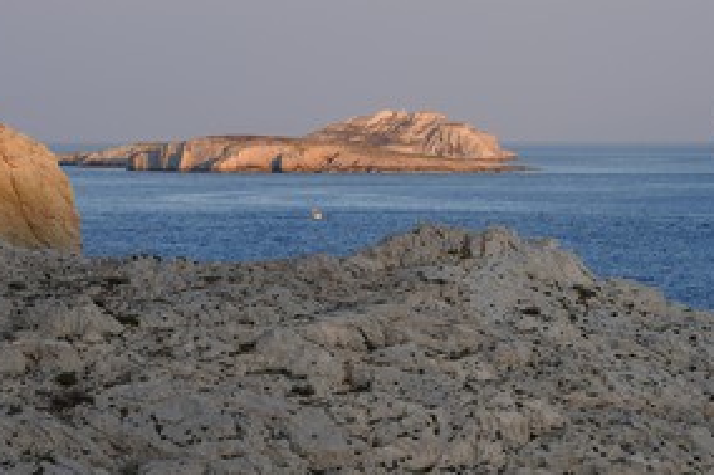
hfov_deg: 7.0
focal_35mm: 296
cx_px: 493
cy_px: 246
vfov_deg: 4.6
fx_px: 5867
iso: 200
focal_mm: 200
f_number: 7.1
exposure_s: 1/200
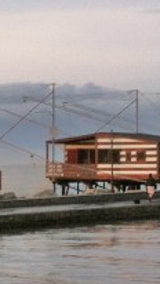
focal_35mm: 189
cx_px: -290
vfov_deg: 11.4
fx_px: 1424
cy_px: 171
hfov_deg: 6.0
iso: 80
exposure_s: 1/60
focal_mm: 3.85
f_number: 2.8
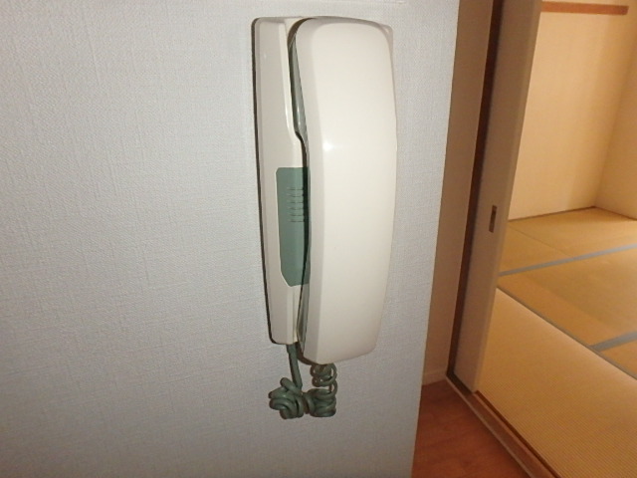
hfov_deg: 79.0
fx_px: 386
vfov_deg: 63.4
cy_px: 239
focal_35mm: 21
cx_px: 318
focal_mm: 3.7
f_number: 6
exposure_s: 1/30
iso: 800
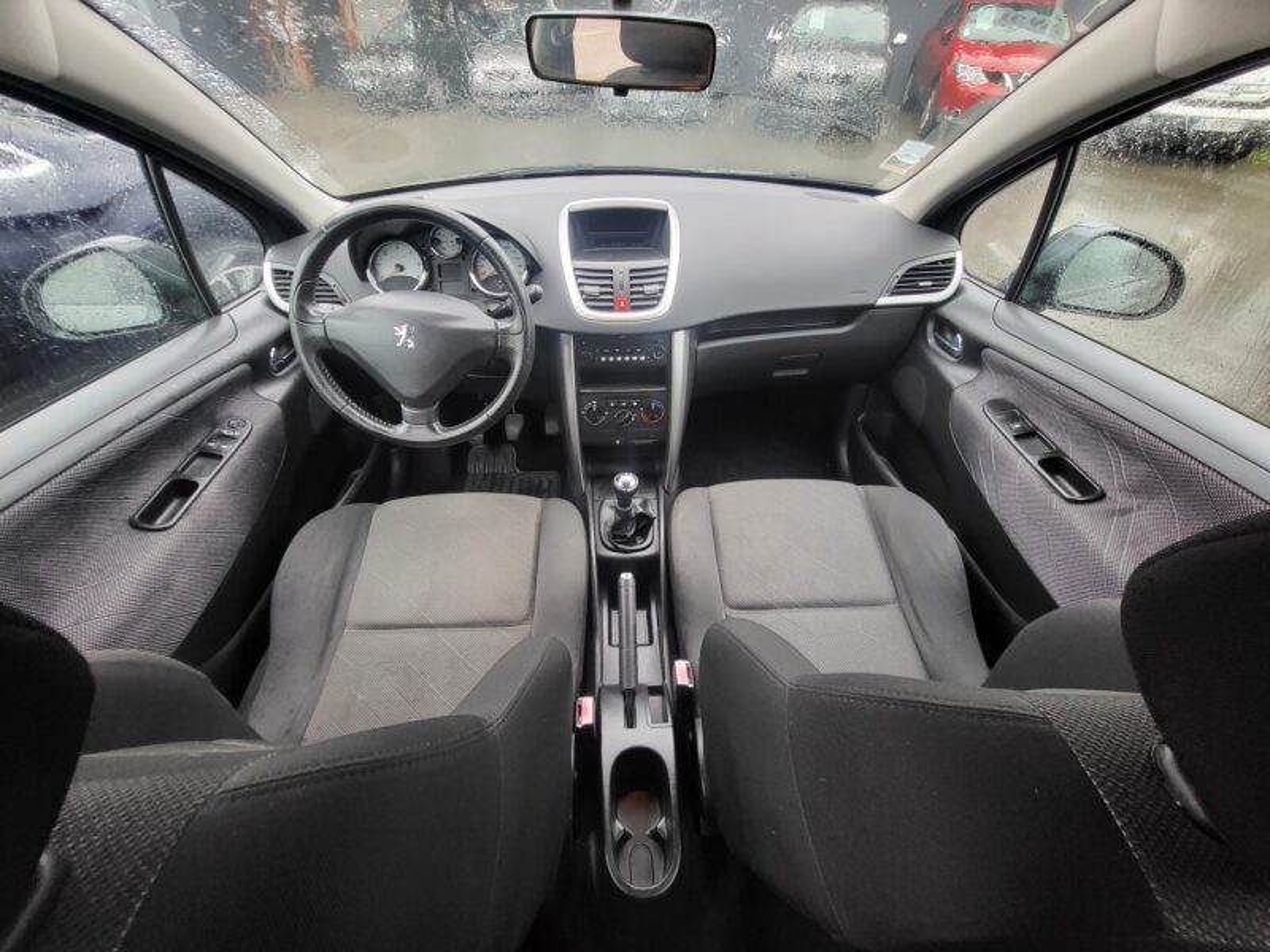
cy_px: 476
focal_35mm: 13
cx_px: 635
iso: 250
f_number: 2.2
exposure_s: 1/50
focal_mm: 1.74
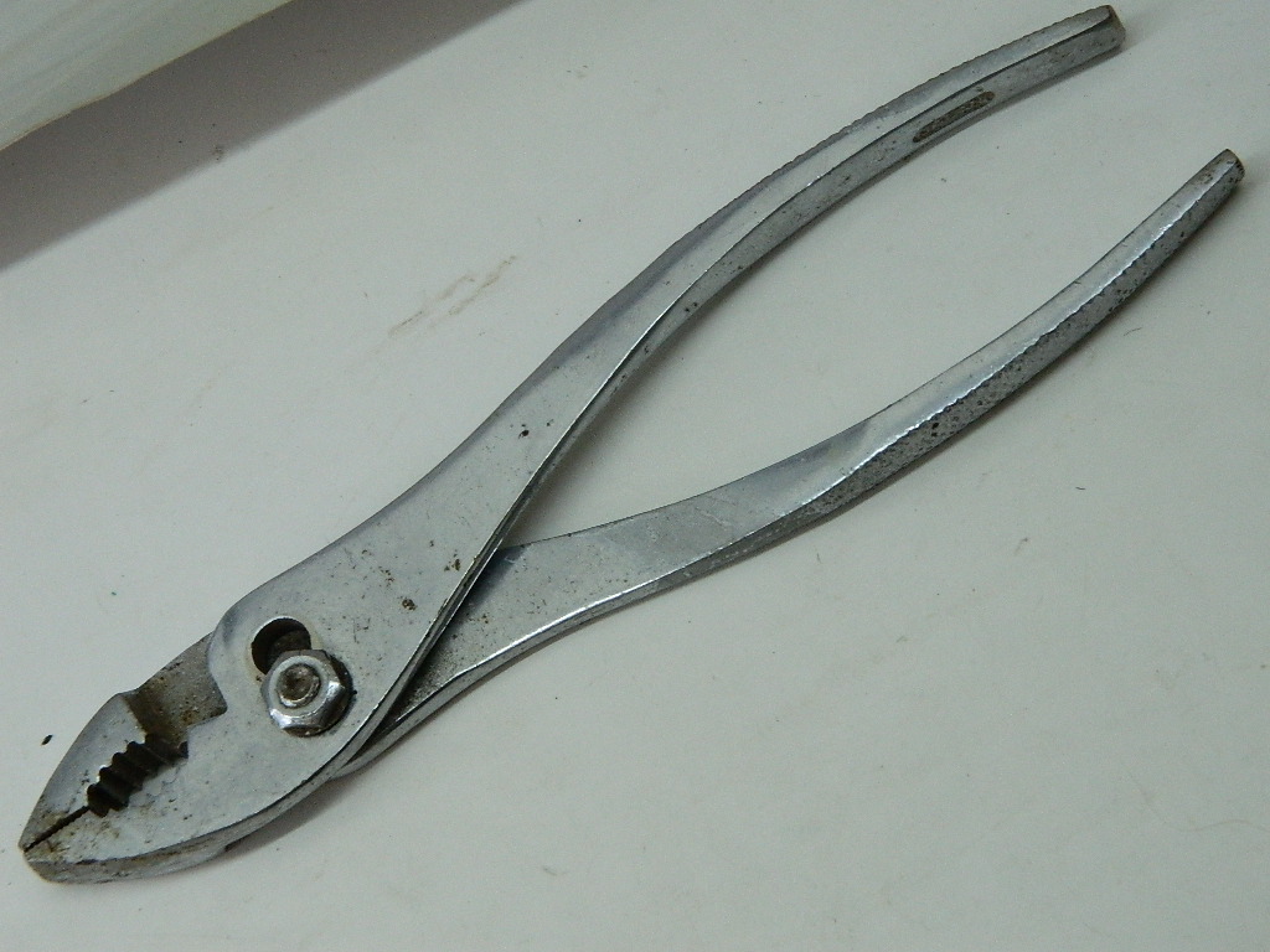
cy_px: 476
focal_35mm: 84
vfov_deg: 17.6
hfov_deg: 23.3
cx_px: 635
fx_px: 3082
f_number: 4.2
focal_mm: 15.1
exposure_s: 1/200
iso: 400
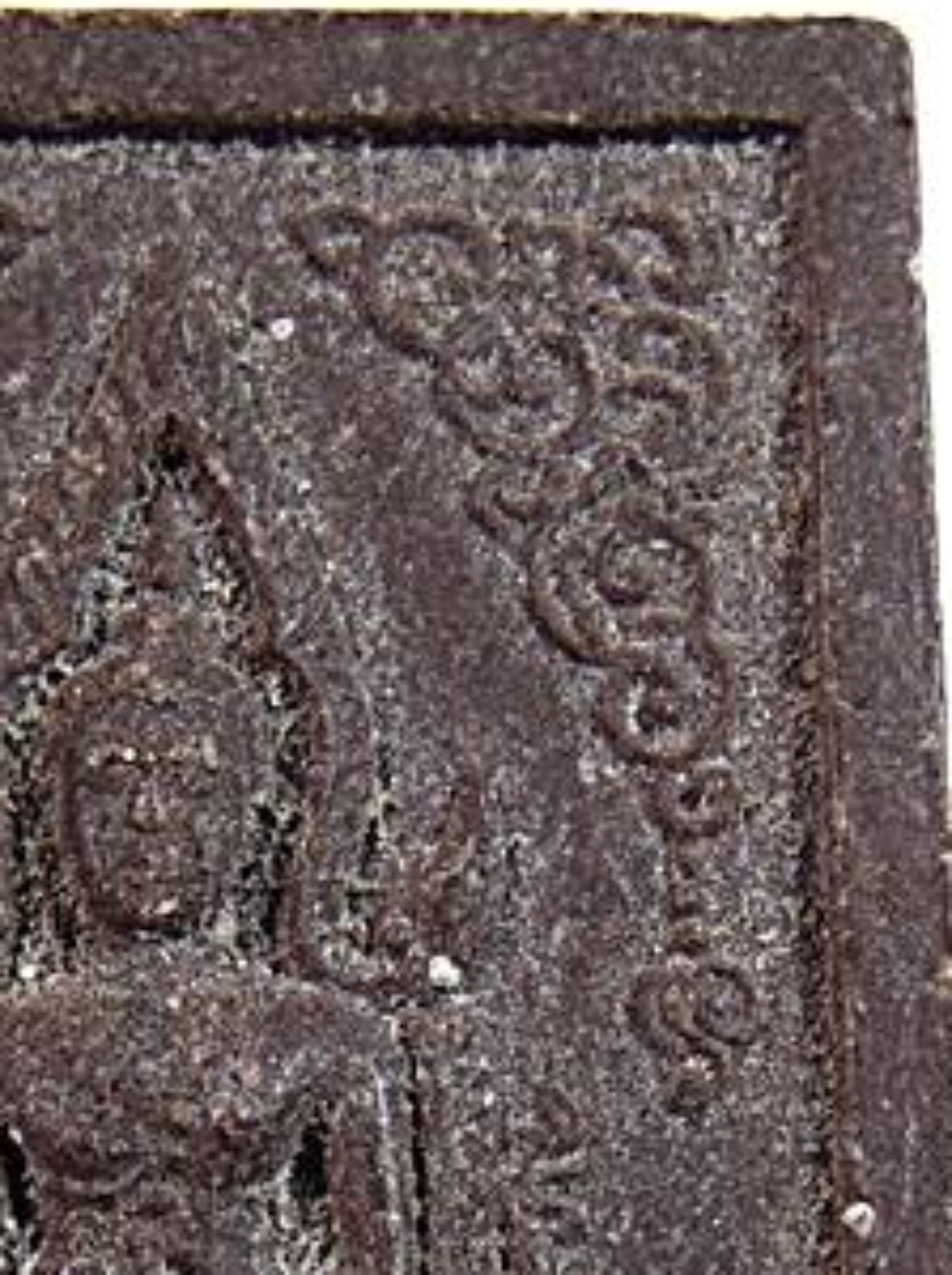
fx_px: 2758
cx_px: 157
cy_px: 1111
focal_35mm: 75
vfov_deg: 25.3
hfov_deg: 19.3
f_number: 3.3
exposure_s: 1/30
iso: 80
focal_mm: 7.6
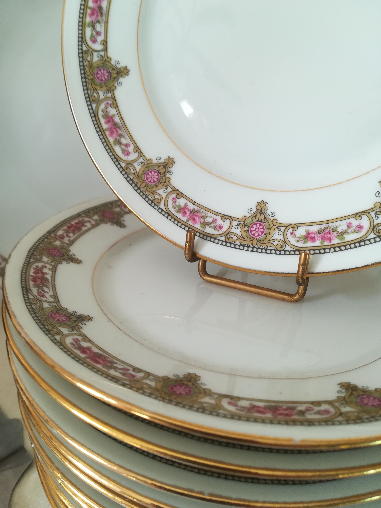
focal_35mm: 26
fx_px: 382
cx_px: 190
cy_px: 254
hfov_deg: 53.1
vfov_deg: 67.3
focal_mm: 3.83
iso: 100
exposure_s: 1/30
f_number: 2.2
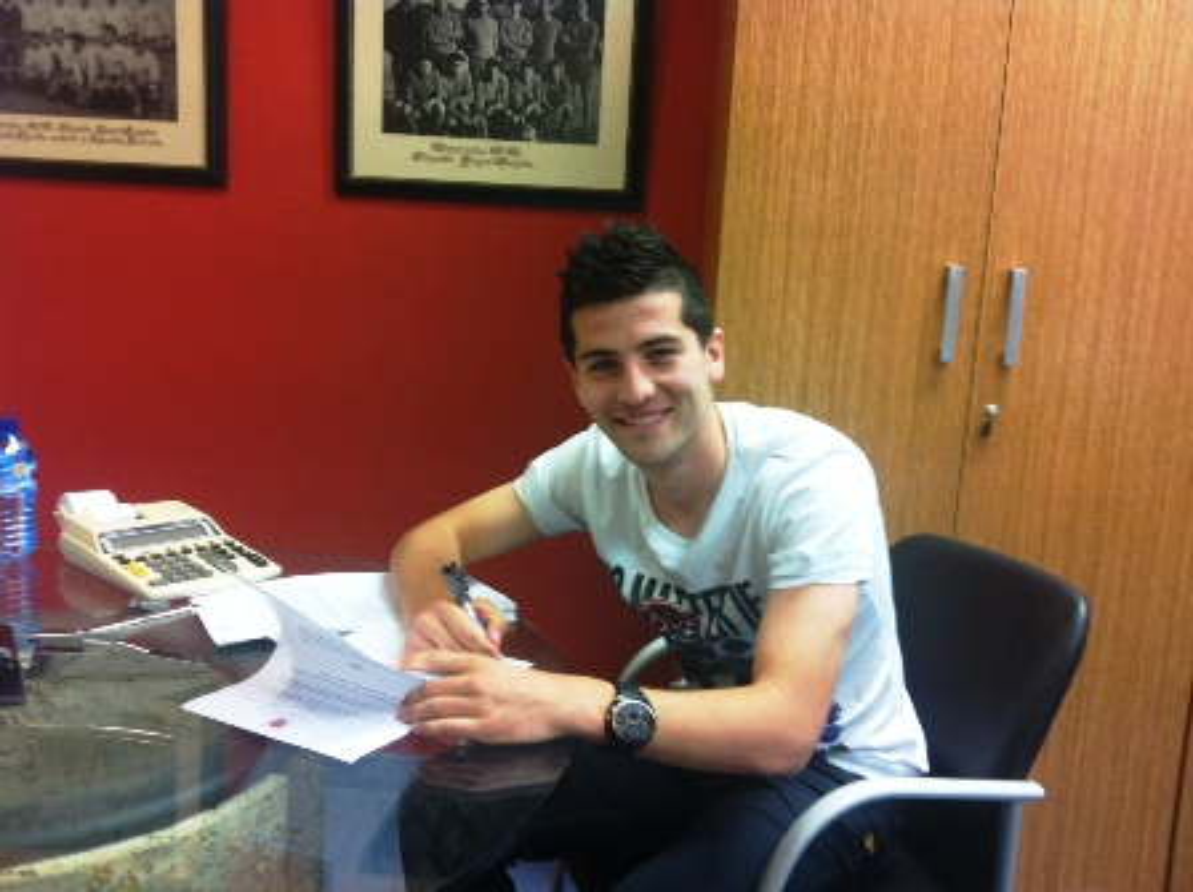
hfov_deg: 52.7
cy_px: 446
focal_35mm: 35
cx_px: 596
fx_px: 1205
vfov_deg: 40.6
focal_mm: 3.85
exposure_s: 1/17
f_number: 2.8
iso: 80
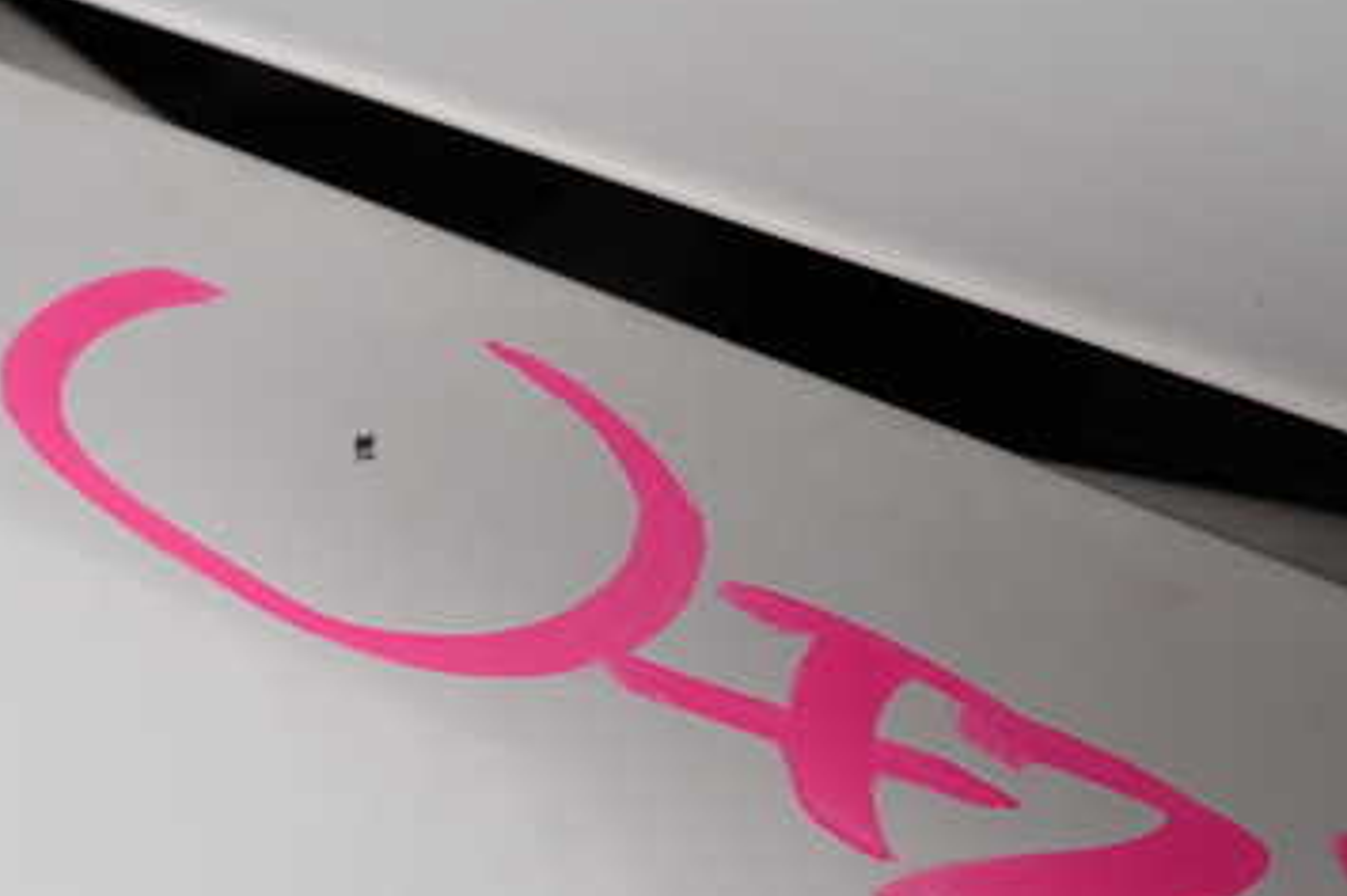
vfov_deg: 30.2
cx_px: 672
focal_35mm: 44
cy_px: 615
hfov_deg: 44.5
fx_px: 1645
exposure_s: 1/200
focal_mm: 4.5
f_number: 2.8
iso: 100
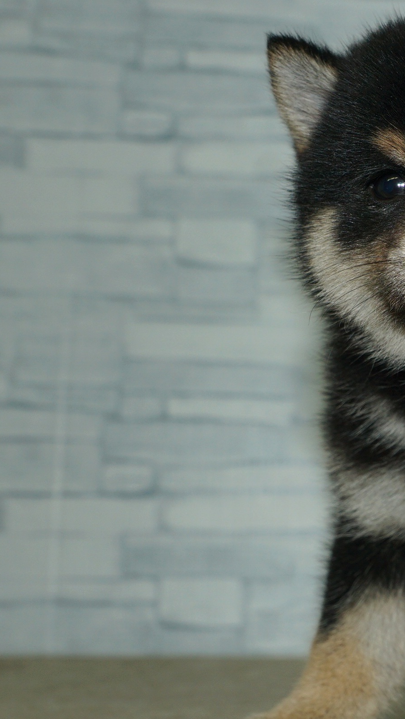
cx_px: 566
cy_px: 391
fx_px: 1432
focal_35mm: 75
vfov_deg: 28.2
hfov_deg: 15.2
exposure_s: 1/160
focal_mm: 28
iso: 100
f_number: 5.6
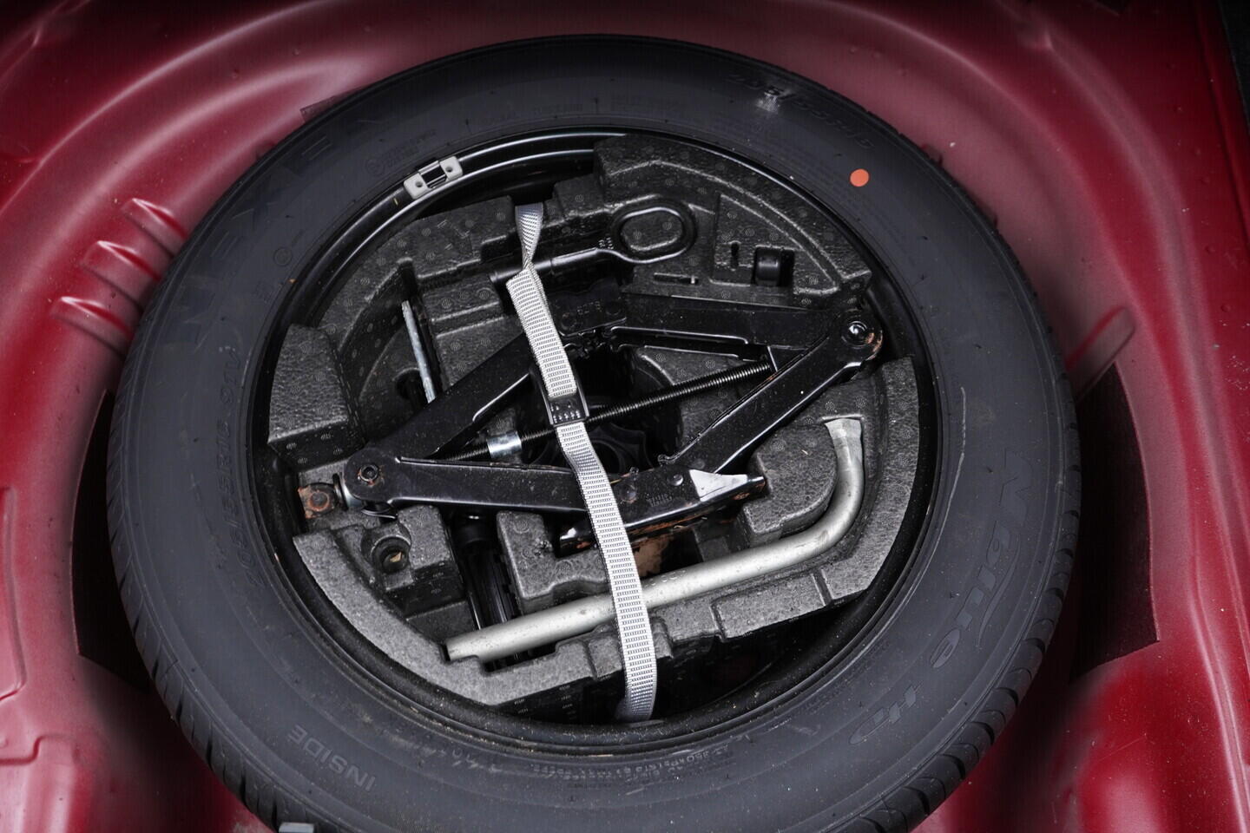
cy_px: 416
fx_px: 1250
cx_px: 625
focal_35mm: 36
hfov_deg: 53.1
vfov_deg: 36.9
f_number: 2.8
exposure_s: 1/40
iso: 400
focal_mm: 24
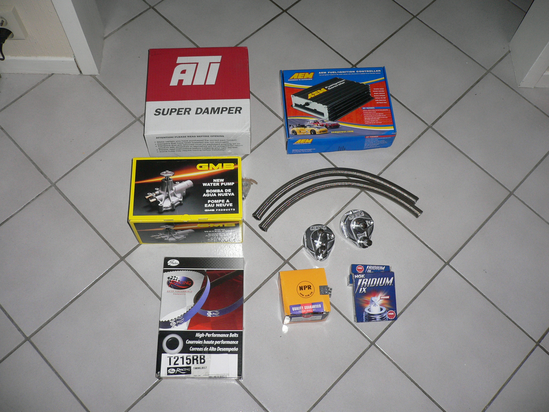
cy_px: 206
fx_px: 555
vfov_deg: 40.7
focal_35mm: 35
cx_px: 274
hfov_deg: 52.6
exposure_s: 1/60
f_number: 2.8
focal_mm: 5.8
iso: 100
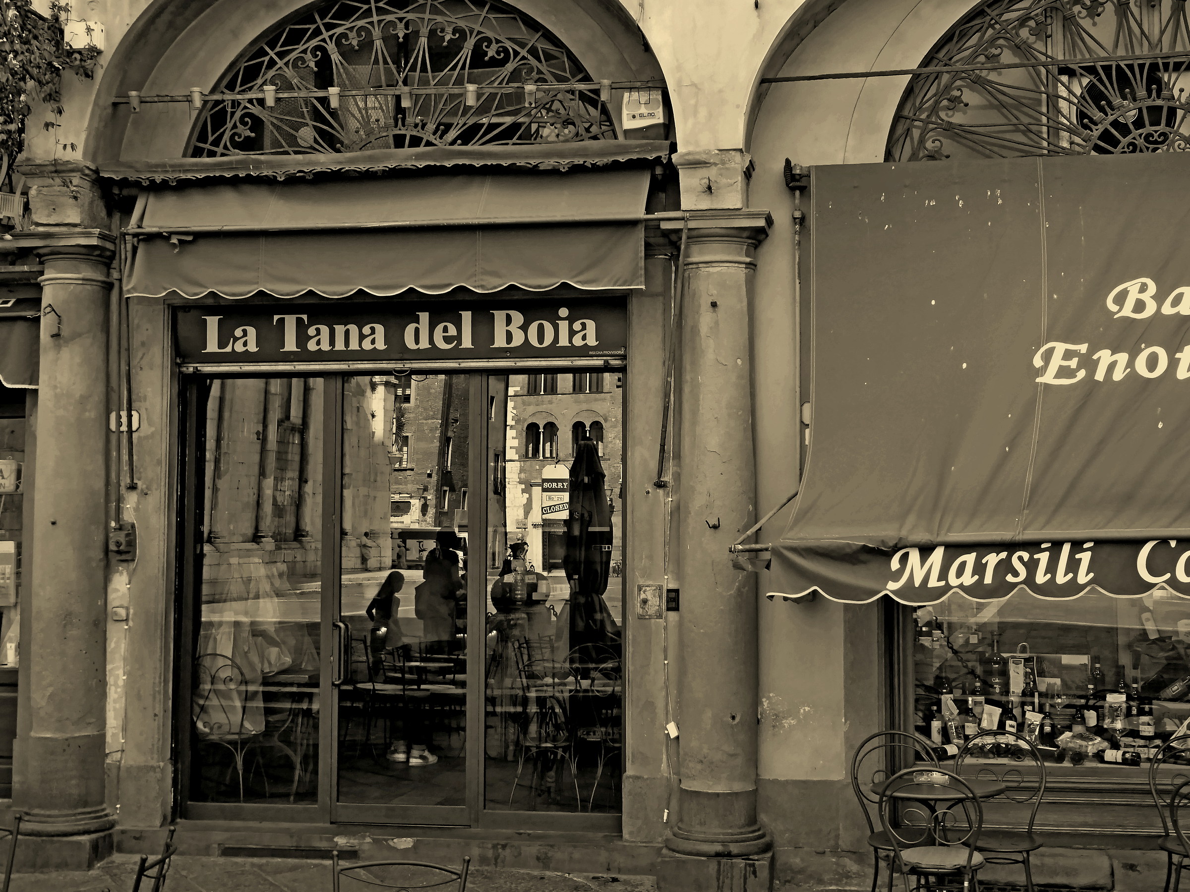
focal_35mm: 49
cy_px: 446
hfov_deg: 38.9
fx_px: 1684
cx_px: 595
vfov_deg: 29.7
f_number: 4
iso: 200
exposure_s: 1/125
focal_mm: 8.4
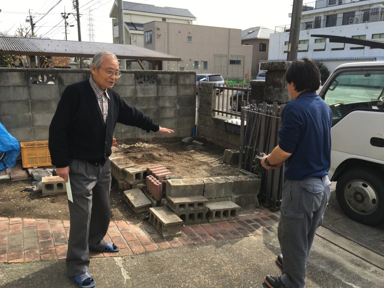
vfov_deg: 48.2
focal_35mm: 29
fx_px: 322
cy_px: 144
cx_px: 192
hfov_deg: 61.7
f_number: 2.2
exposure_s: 1/712
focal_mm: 4.15
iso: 25
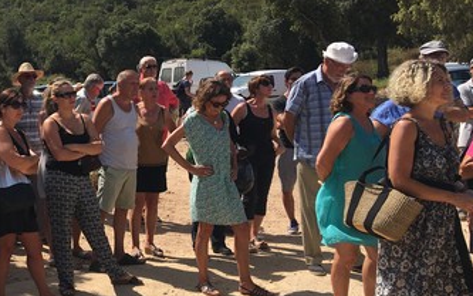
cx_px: 33
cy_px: 127
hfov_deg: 32.5
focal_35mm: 59
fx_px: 760
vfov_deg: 22.0
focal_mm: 4.15
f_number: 2.2
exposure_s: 1/1538
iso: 25
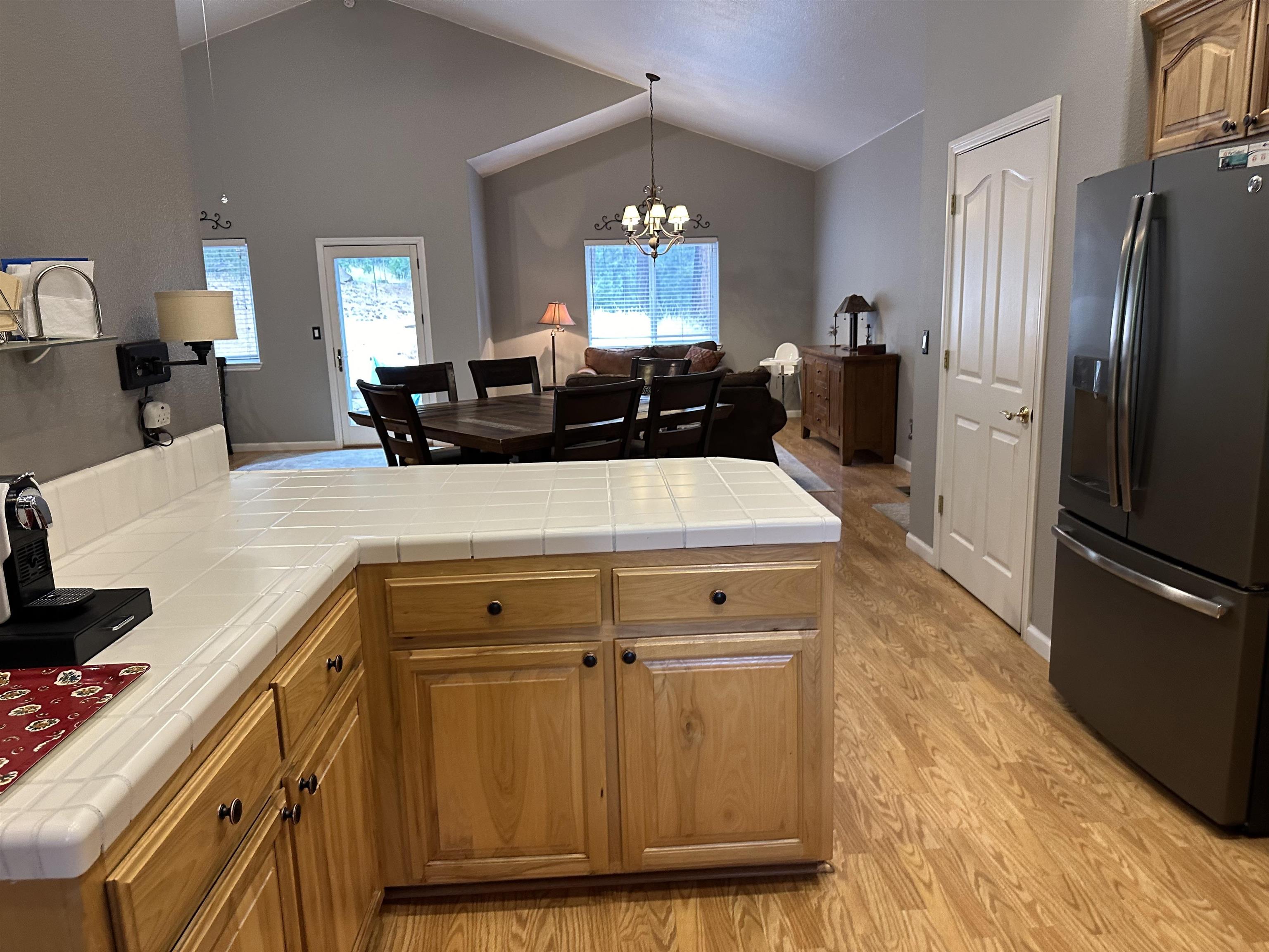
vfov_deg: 56.8
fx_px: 880
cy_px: 476
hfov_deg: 71.6
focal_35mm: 24
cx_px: 634
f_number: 1.78
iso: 320
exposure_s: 1/60
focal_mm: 6.86
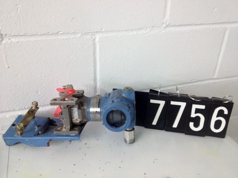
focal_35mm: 35
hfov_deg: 52.6
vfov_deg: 40.7
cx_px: 119
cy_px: 89
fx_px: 241
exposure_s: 1/20
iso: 160
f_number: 2.4
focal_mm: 4.28
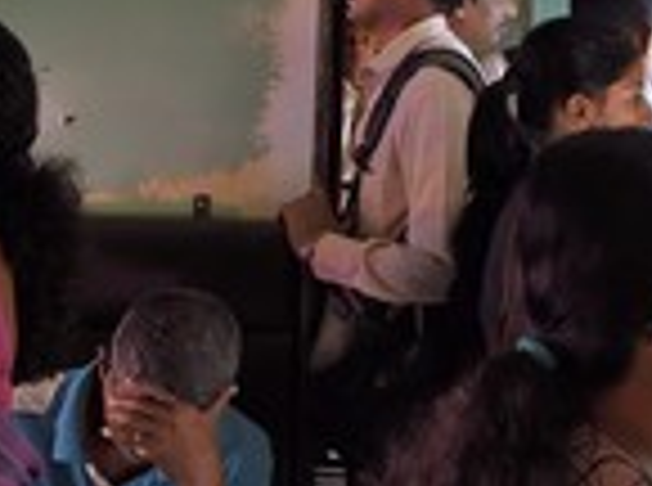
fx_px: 1259
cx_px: 544
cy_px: 45
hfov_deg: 28.3
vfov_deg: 21.3
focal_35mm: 67
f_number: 8
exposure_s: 1/100
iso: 1600
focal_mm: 24
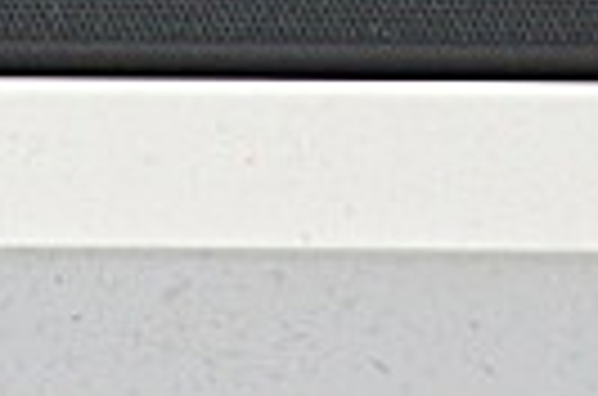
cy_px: 997
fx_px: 3149
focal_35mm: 190
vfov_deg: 6.8
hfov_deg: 10.7
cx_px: -9
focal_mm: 24
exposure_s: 1/100
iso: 400
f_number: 5
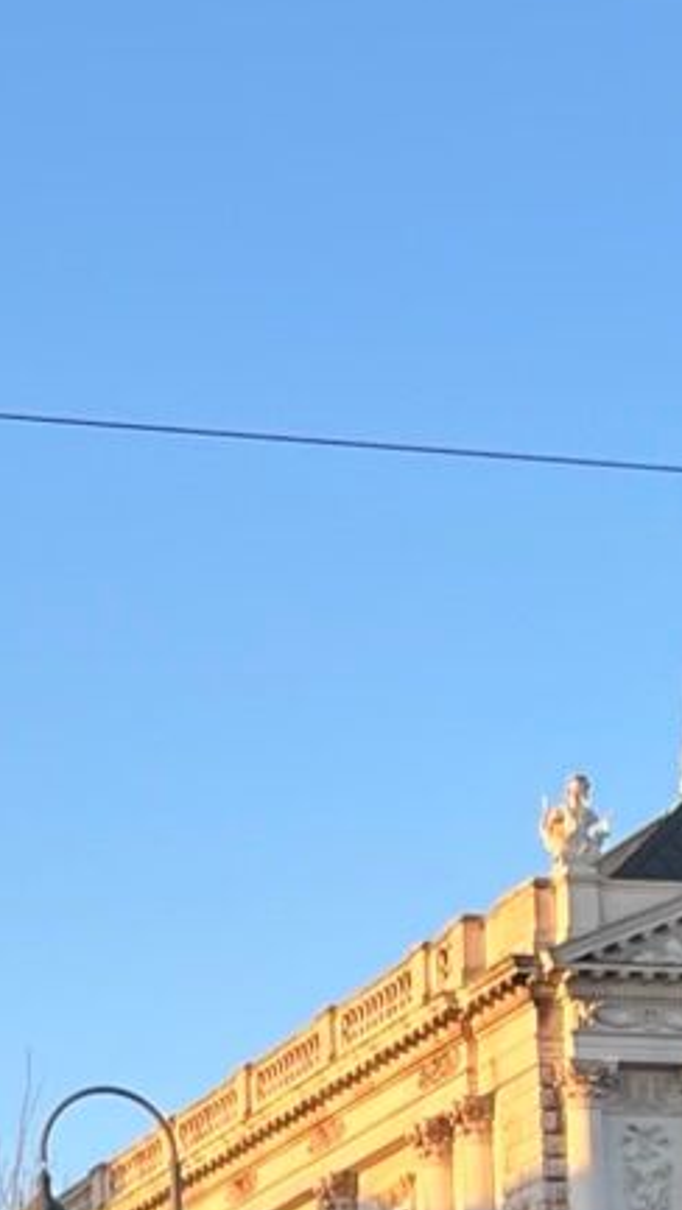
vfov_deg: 15.4
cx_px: -629
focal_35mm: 134
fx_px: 4302
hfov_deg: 8.6
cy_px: 1478
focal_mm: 5.7
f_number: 1.5
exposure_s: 1/902
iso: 50
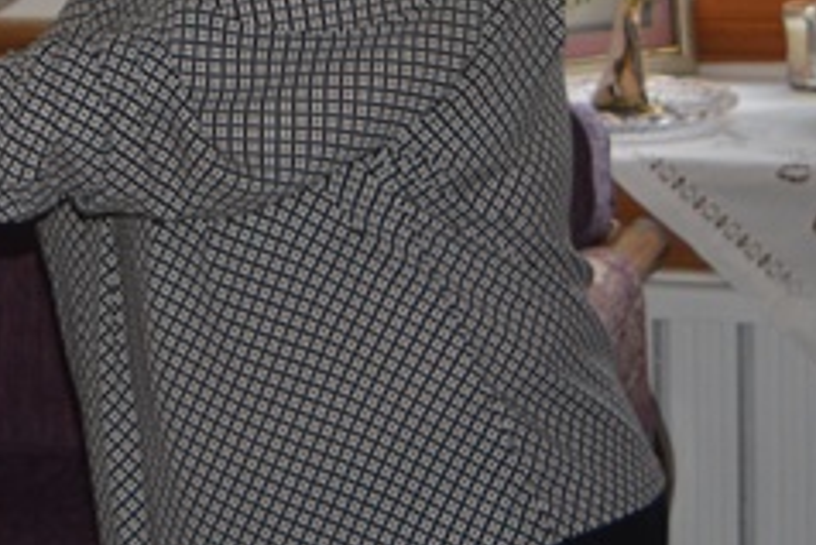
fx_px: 3810
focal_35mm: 168
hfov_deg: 11.9
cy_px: -389
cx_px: -213
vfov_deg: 7.9
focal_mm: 26
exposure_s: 1/80
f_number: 4
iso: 400
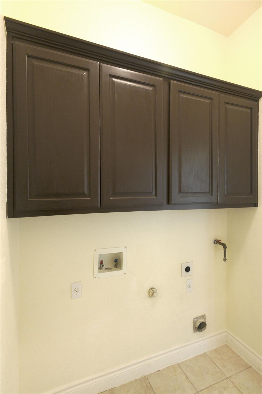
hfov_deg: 70.4
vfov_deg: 93.3
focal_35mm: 17
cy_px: 197
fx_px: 186
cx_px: 131
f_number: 8
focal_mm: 17
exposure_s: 1/10
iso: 12800
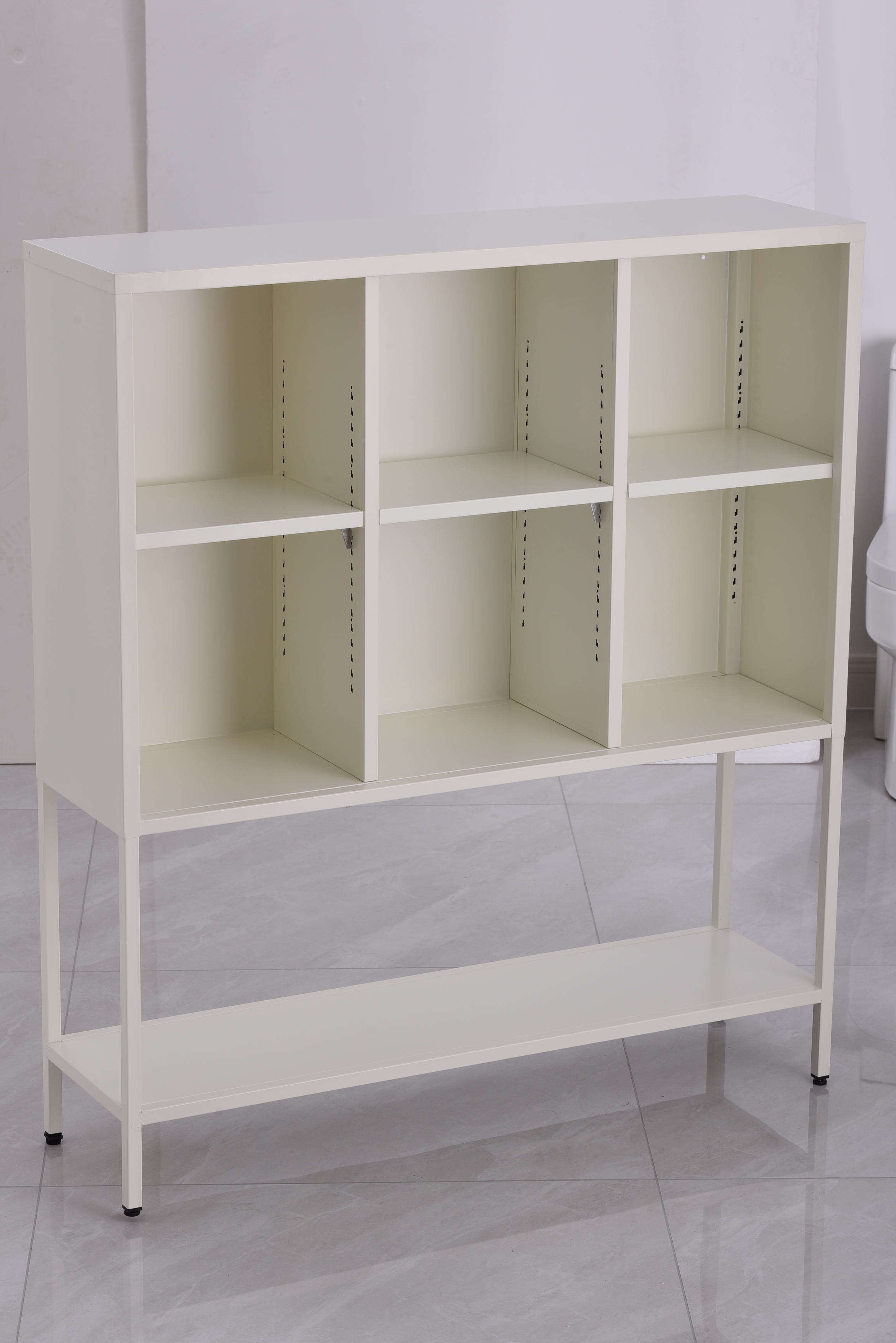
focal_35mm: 95
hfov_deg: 14.4
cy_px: 698
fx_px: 3544
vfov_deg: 21.5
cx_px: 432
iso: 100
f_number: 13
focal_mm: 90
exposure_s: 1/180
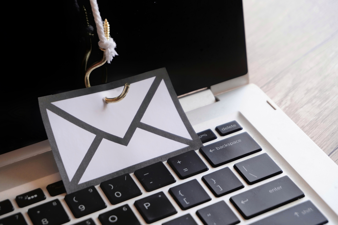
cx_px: 169
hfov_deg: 27.0
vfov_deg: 18.2
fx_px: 704
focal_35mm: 75
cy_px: 112
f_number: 5.6
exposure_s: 1/90
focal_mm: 50
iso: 250
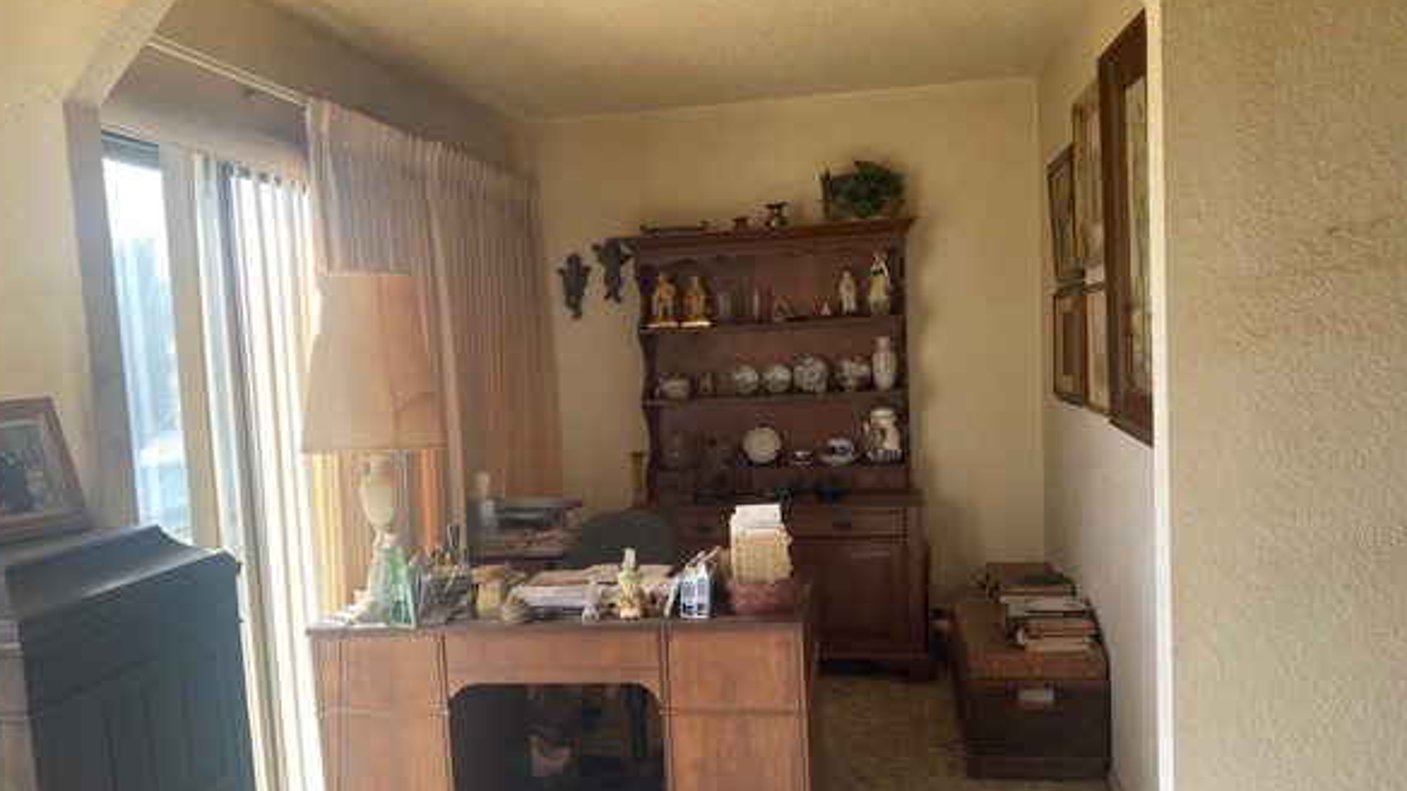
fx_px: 1156
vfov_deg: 37.7
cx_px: 659
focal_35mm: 31
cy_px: 450
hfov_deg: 62.6
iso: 32
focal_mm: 4.25
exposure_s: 1/121
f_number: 1.8
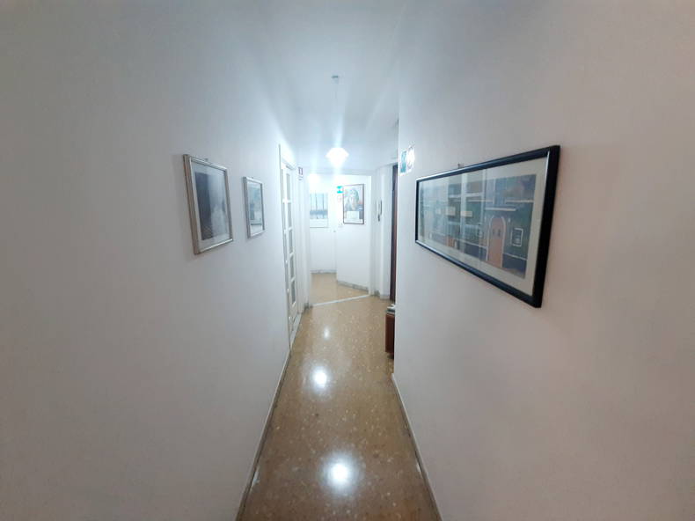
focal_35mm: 13
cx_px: 348
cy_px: 260
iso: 160
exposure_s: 1/25
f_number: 2.2
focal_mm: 1.42
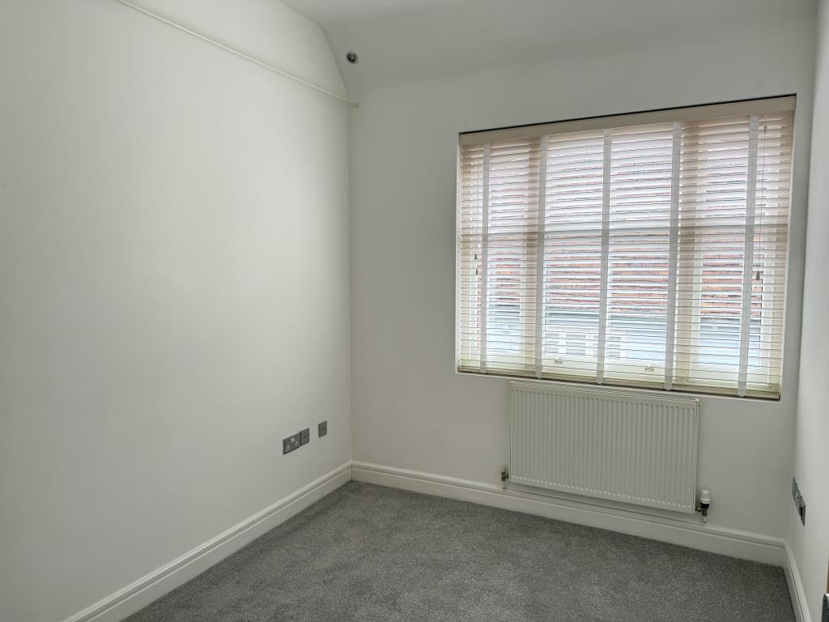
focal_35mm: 24
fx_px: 575
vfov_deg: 56.8
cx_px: 414
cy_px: 311
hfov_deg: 71.6
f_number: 1.78
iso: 80
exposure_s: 1/128
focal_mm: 6.76
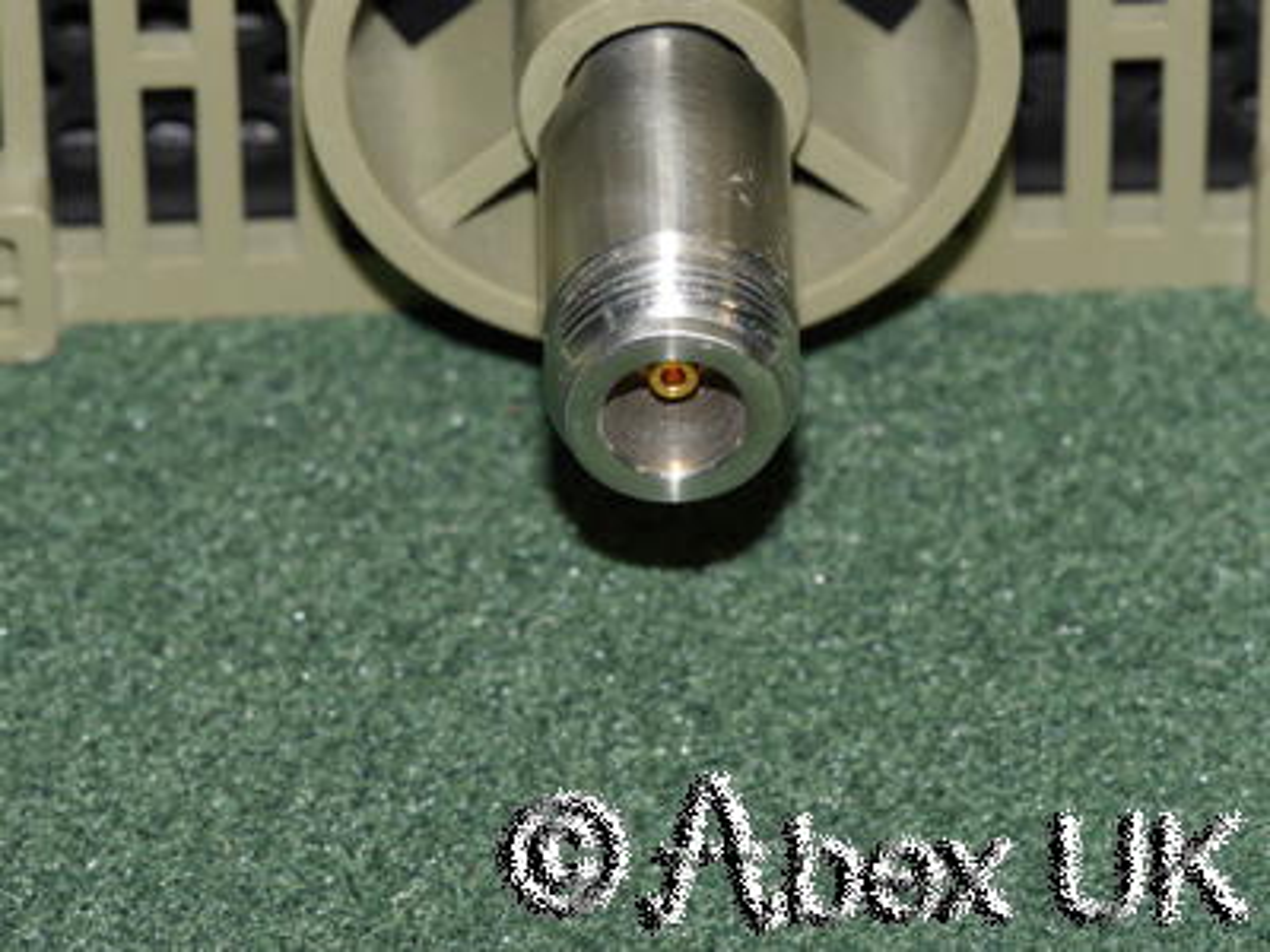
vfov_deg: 5.3
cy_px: 476
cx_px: 635
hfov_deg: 7.1
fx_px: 10273
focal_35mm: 280
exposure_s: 1/40
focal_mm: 140
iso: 400
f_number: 14
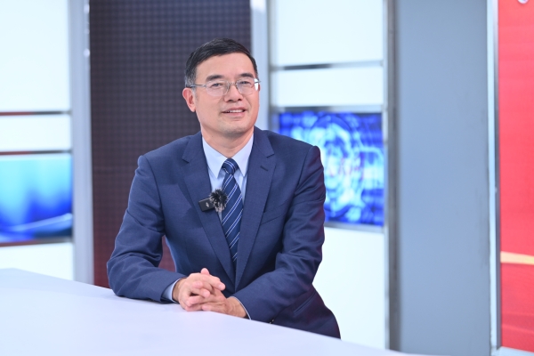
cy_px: 178
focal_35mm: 105
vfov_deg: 13.0
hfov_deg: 19.5
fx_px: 1557
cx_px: 267
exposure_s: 1/160
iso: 500
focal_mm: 105
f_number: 2.8
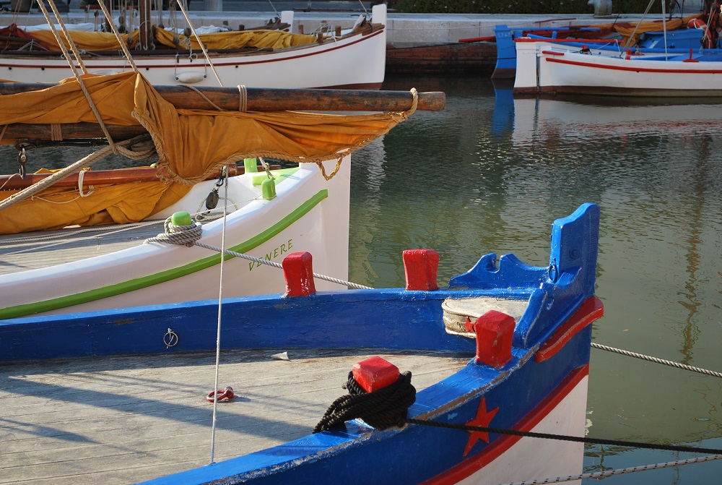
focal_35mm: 72
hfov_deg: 28.0
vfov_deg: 19.0
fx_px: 1447
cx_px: 361
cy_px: 242
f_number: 6.3
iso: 100
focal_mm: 48
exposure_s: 1/160
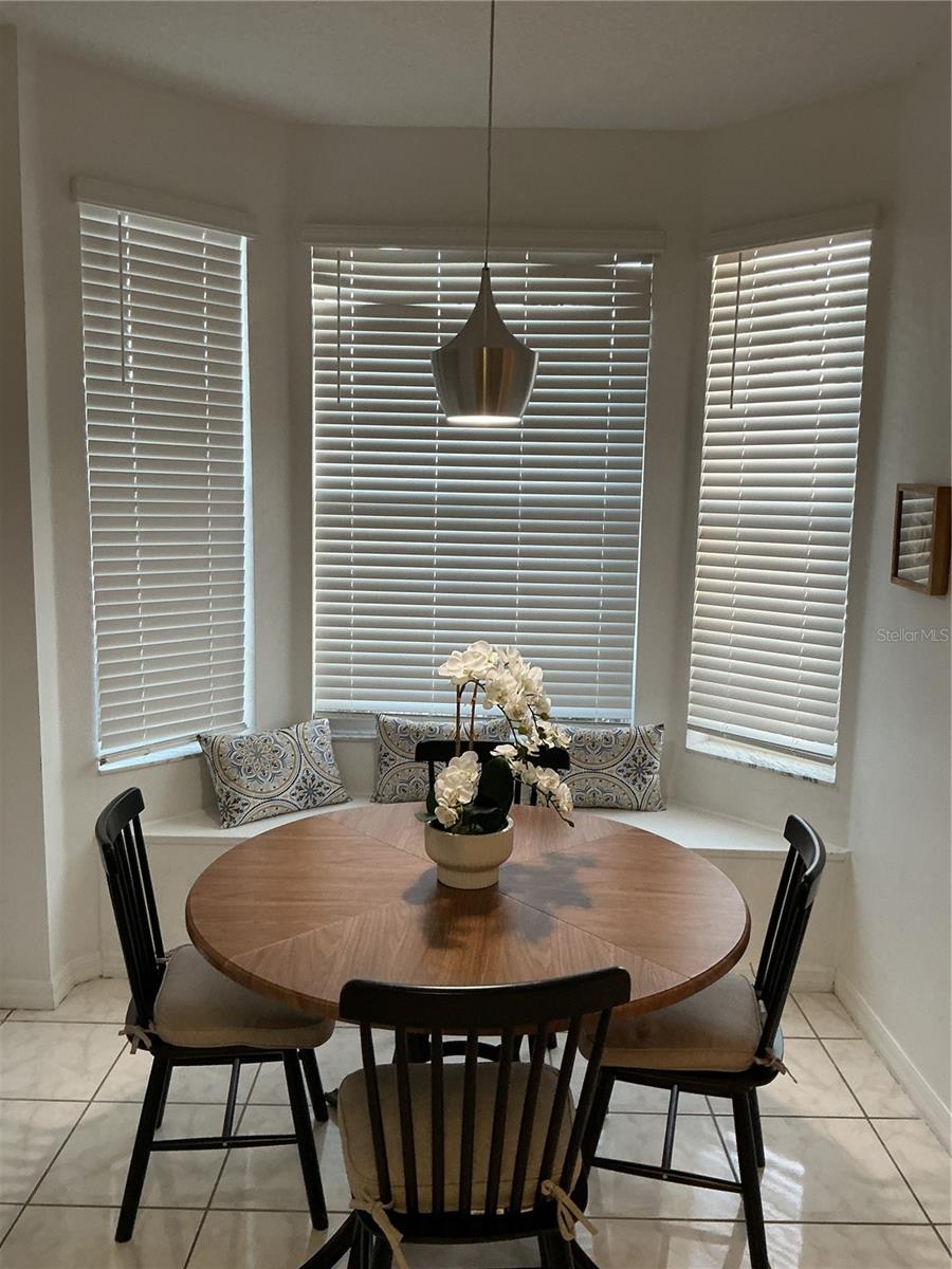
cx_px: 476
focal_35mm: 29
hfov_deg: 48.2
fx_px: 1063
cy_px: 634
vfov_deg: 61.7
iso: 125
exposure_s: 1/60
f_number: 1.8
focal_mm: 3
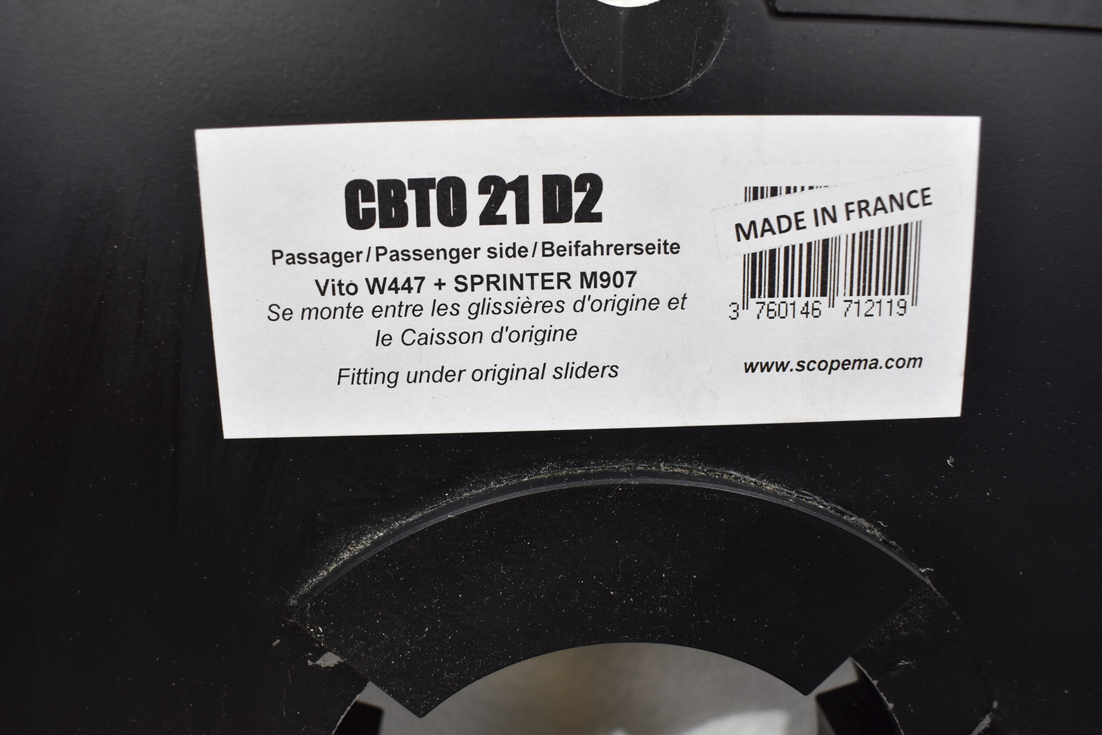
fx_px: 918
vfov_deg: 43.6
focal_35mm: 30
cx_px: 551
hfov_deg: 61.9
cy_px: 368
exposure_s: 1/60
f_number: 5.6
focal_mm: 20
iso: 400
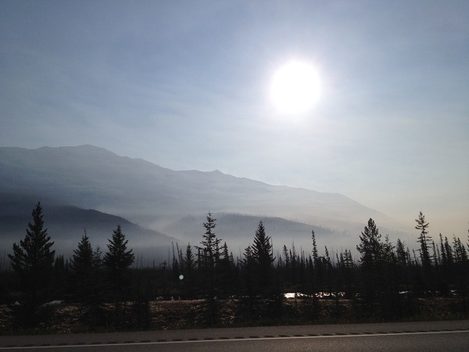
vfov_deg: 40.7
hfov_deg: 52.6
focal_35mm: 35
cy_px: 176
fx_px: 474
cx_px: 234
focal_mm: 4.28
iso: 50
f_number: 2.4
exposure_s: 1/11111
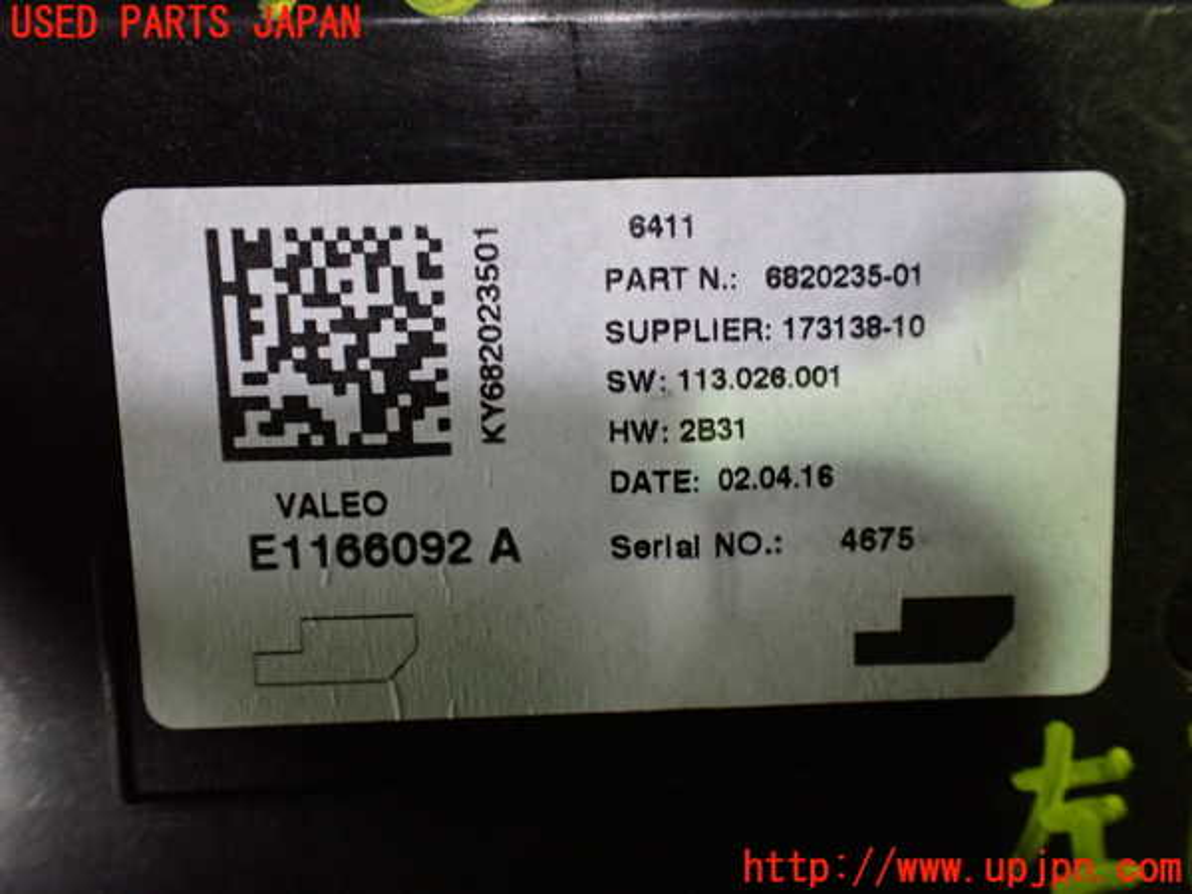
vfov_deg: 46.8
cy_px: 447
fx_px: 1033
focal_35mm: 30
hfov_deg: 60.0
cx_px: 596
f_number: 2.3
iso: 800
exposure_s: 1/100
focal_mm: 5.4
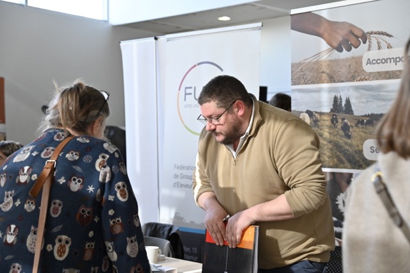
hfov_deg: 31.0
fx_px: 740
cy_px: 136
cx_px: 205
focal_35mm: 65
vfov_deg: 20.9
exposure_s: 1/800
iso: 4000
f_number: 4.5
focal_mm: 65
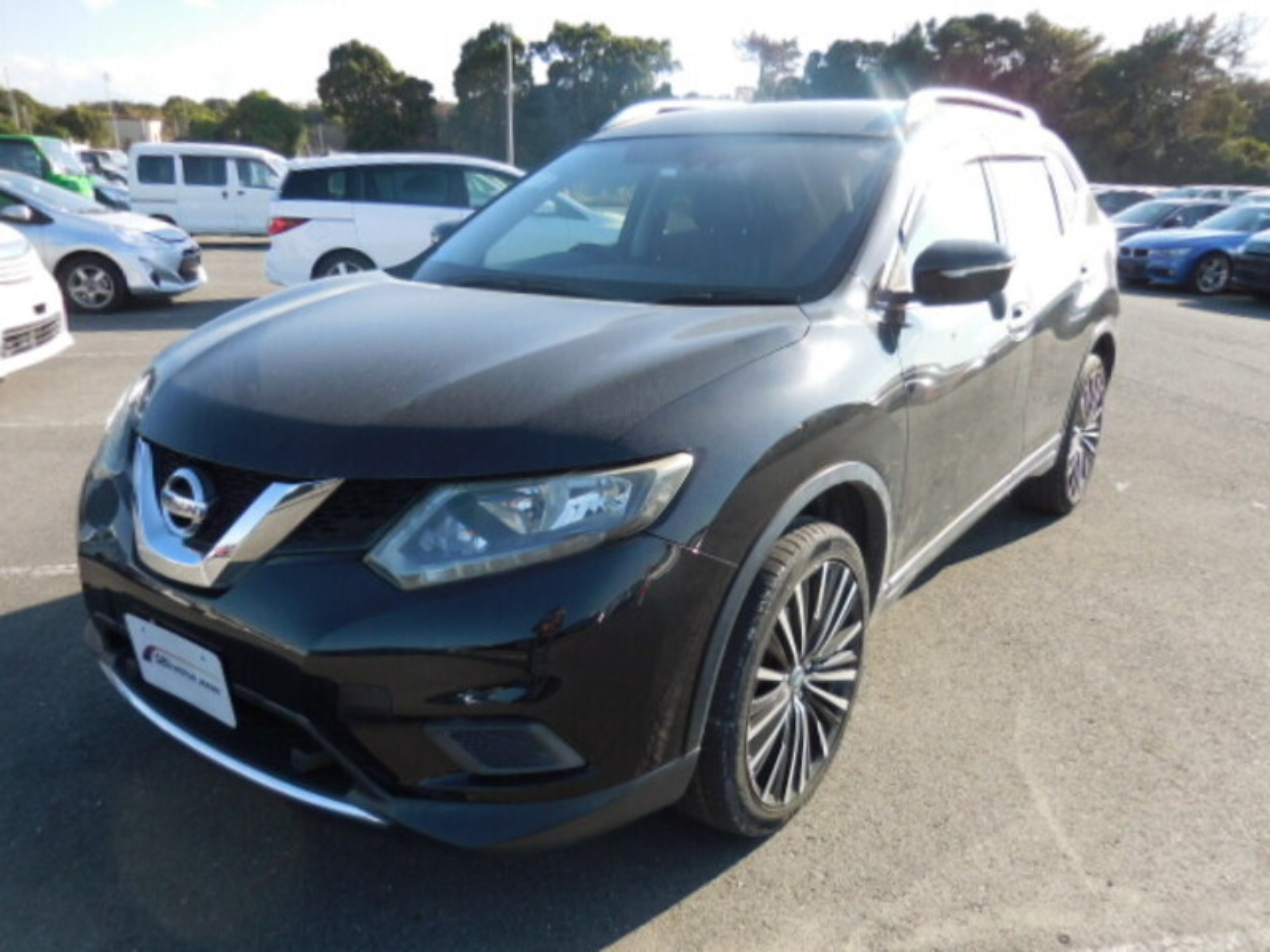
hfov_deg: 69.4
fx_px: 917
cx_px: 635
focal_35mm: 25
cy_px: 476
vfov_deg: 54.9
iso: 125
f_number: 3.3
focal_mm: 4.5
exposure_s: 1/500
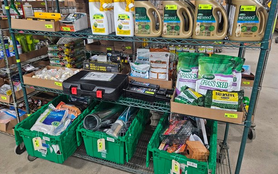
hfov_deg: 72.5
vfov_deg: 49.0
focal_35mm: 25
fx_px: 189
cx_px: 136
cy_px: 69
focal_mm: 5.4
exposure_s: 1/120
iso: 800
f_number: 1.8
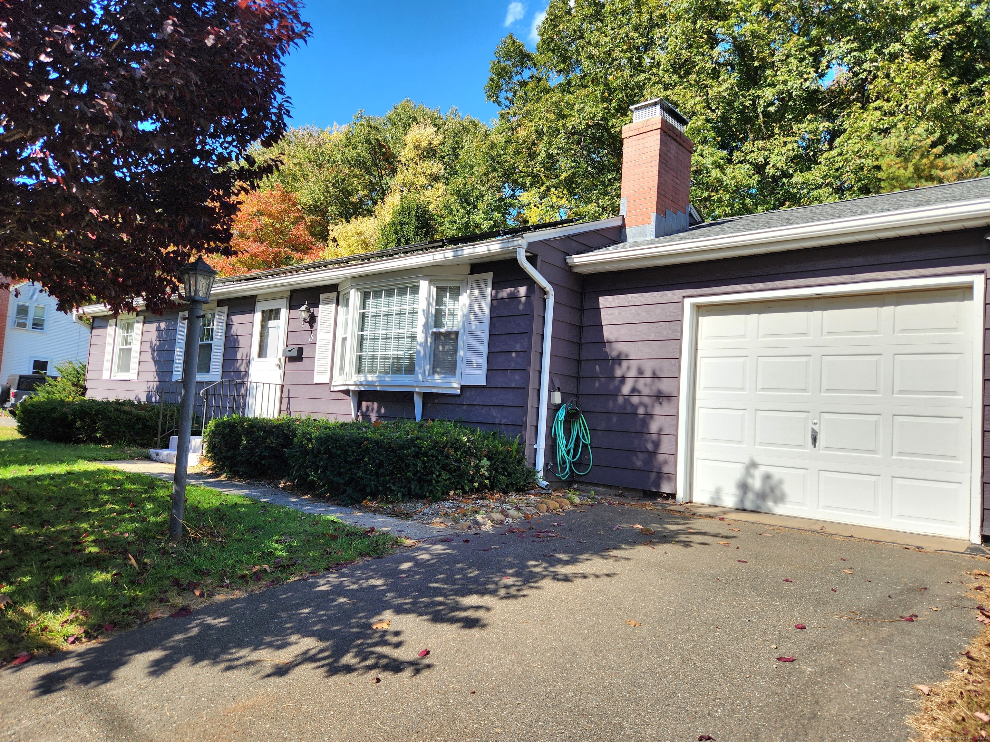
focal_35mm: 23
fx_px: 658
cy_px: 371
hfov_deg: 73.9
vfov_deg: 58.9
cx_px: 495
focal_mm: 5.4
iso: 20
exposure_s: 1/1429
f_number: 1.8
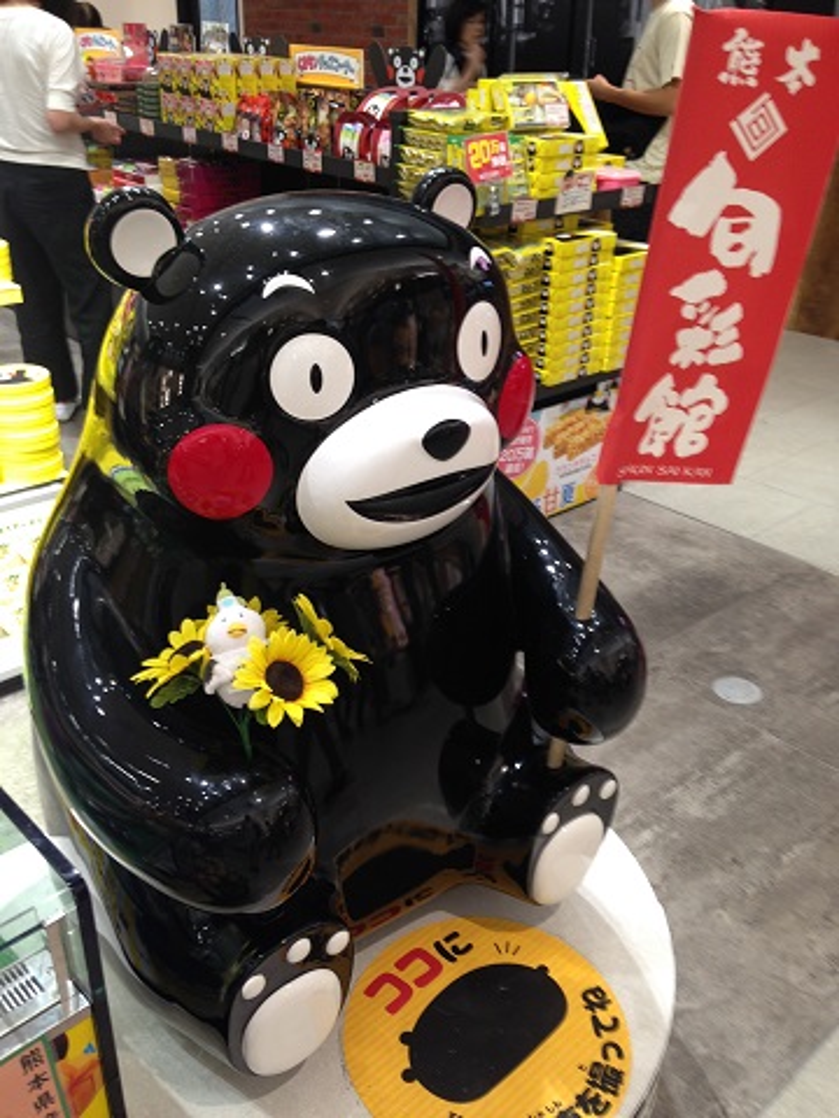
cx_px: 420
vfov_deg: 55.4
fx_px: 1066
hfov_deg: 42.9
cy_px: 559
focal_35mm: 33
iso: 50
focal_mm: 4.12
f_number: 2.4
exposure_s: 1/20
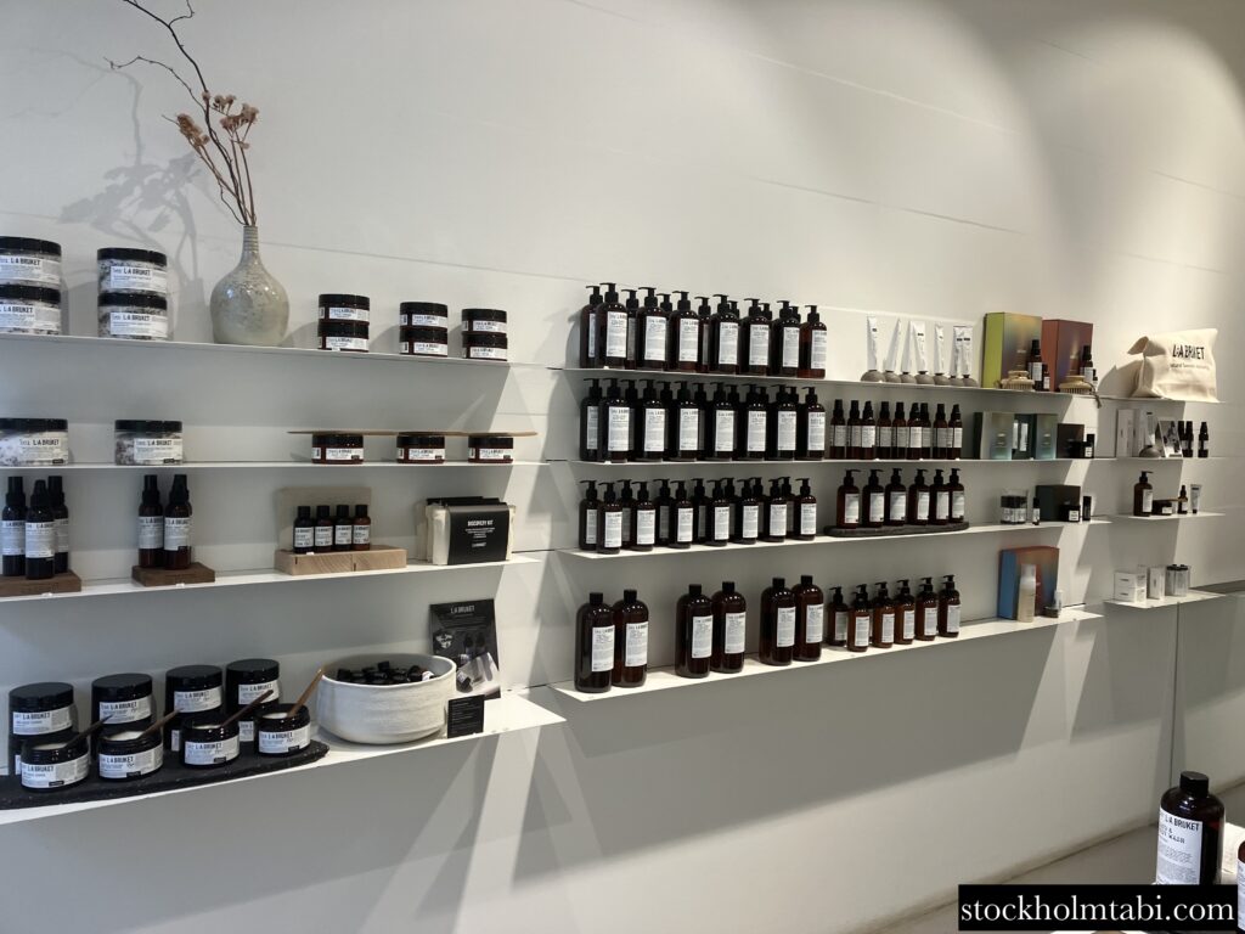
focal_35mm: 28
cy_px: 467
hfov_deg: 63.4
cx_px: 622
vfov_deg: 49.7
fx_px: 1007
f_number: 1.8
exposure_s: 1/100
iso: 64
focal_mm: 3.99
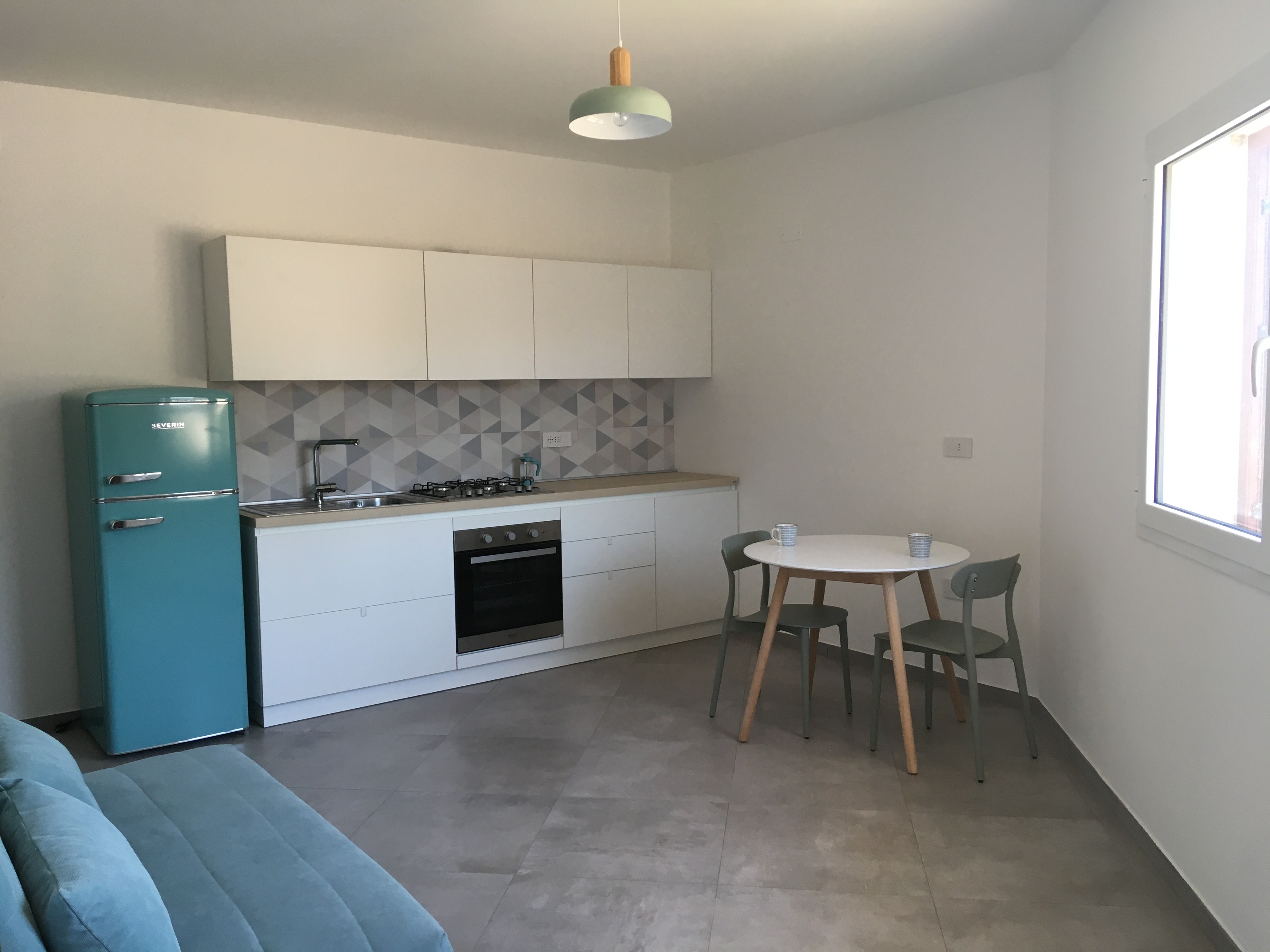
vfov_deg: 48.2
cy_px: 476
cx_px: 635
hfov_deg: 61.7
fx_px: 1064
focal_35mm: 29
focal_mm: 4.15
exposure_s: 1/33
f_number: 2.2
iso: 40
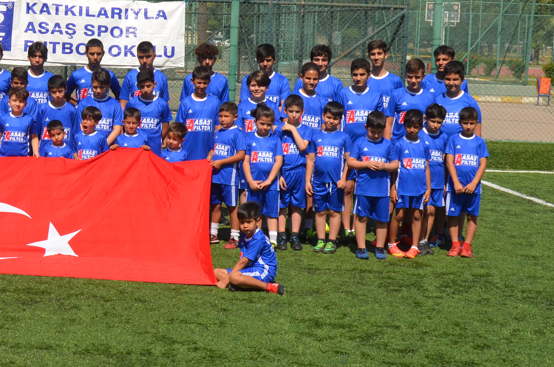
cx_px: 3
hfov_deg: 24.0
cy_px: 129
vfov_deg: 16.7
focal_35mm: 81
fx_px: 1247
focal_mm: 23
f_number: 7.1
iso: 400
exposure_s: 1/1600
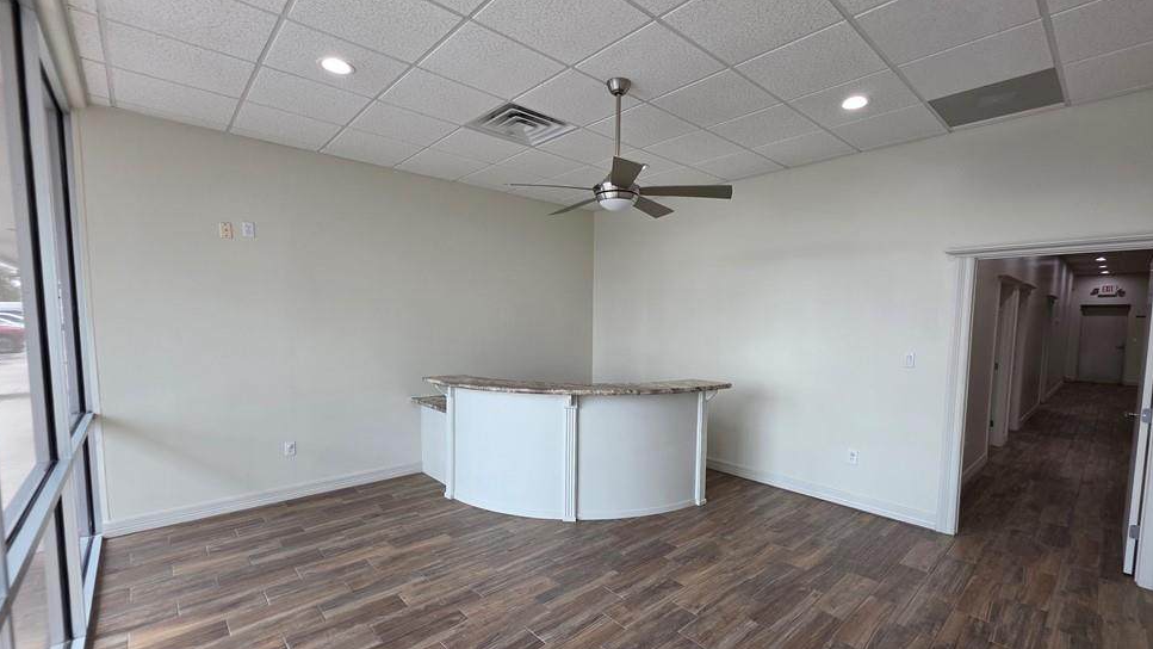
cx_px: 602
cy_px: 356
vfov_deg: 70.4
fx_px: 459
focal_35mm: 15
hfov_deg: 102.9
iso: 100
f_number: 1.9
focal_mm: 2.2
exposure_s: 1/120
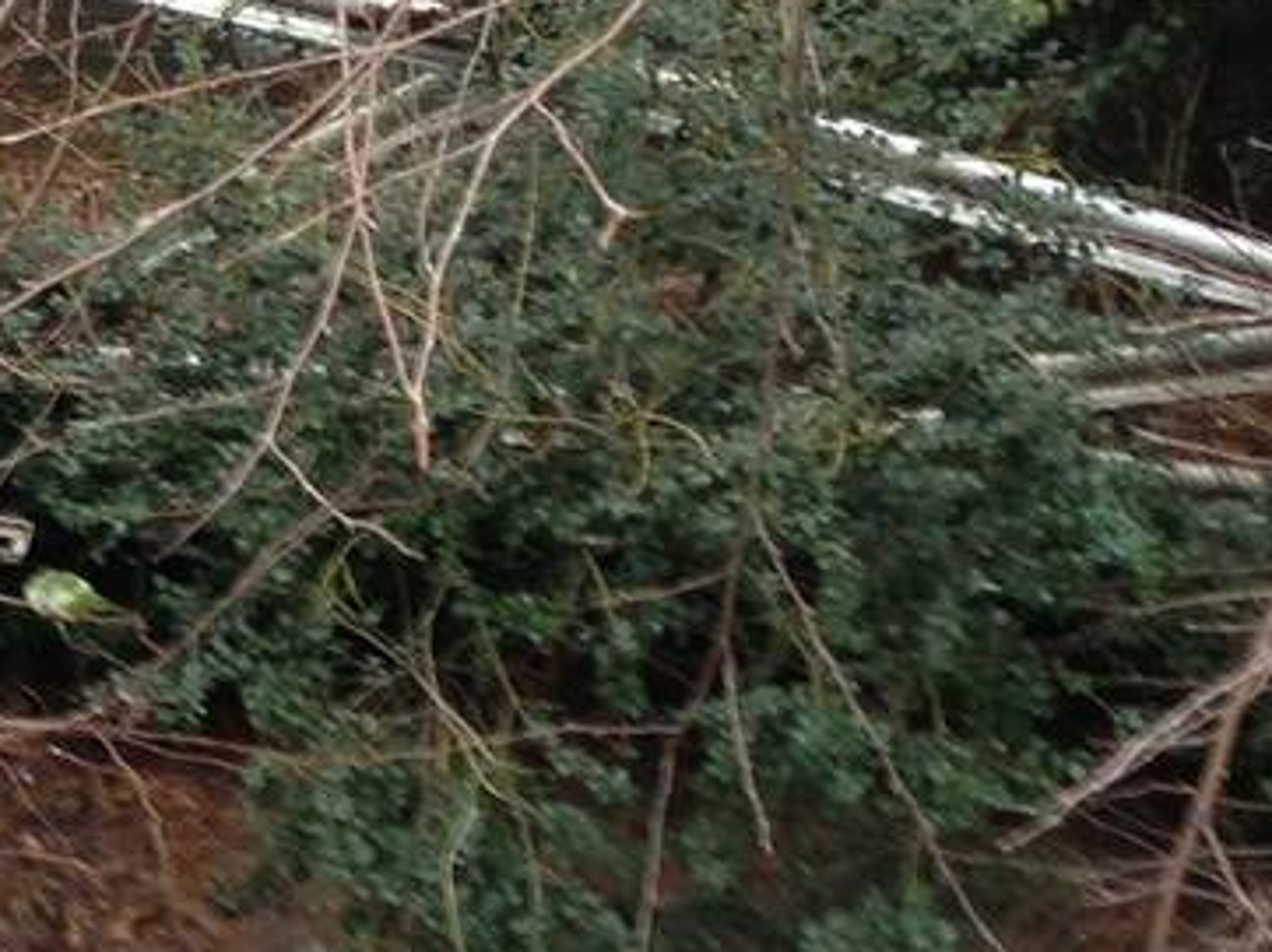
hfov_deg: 13.1
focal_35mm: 146
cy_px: 625
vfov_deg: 10.1
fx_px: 5361
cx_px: -292
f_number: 2.4
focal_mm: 4.13
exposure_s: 1/40
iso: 50
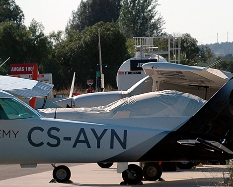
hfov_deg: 4.3
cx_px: 50
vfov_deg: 3.5
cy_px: 129
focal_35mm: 446
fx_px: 3075
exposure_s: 1/1250
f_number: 9
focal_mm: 145
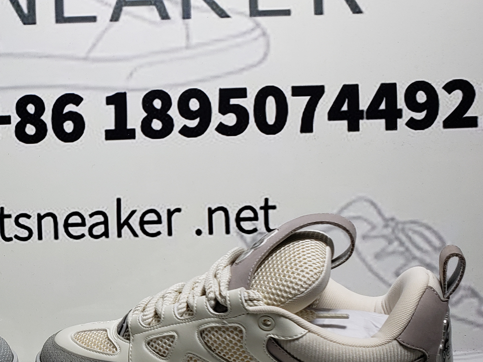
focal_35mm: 55
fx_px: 768
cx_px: 1
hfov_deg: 32.2
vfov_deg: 26.3
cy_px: 266
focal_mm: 4.3
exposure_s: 1/319
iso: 50
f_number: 2.4
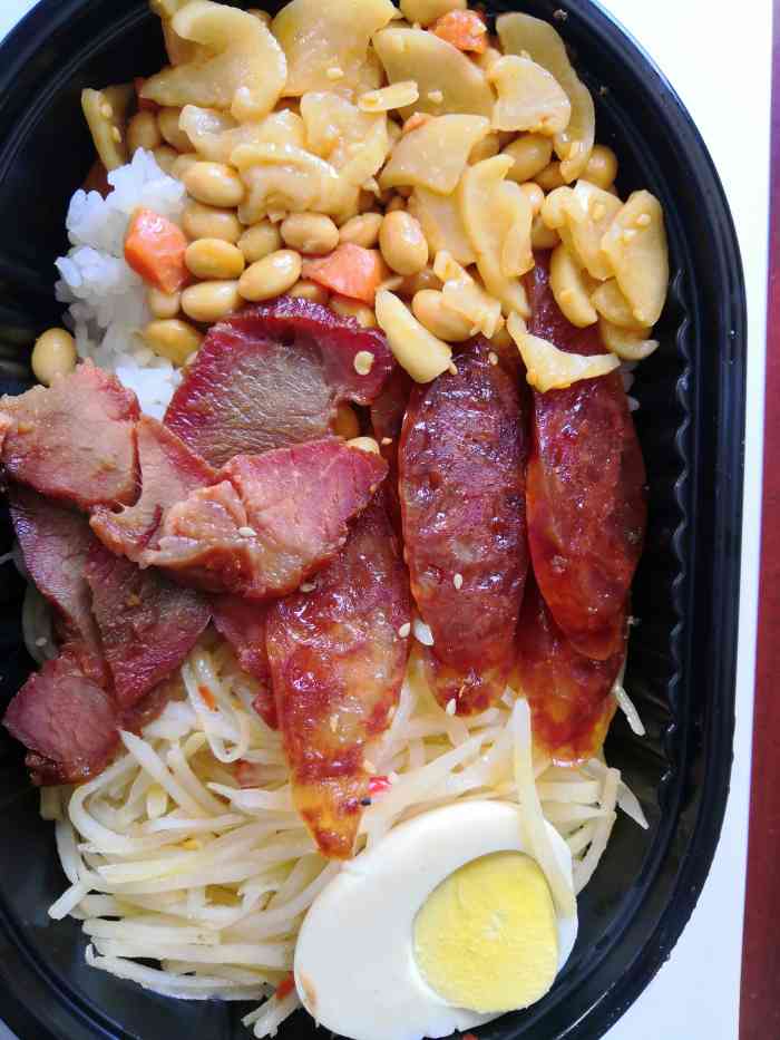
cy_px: 520
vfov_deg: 65.3
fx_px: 811
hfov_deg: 51.4
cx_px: 390
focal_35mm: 27
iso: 160
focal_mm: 3.95
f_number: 1.8
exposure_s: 1/50
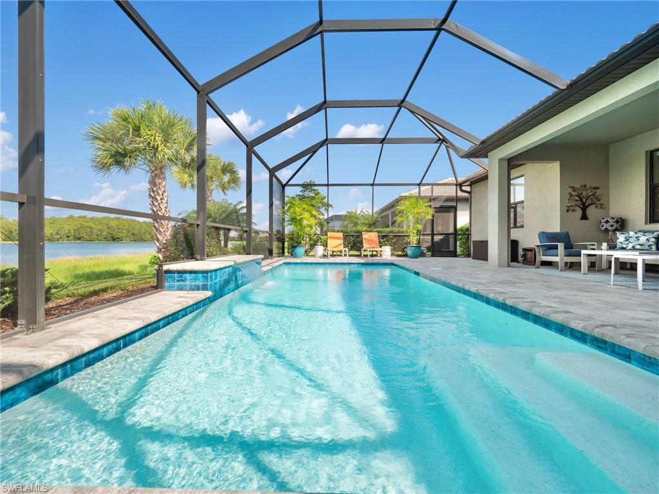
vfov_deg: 85.7
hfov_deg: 102.1
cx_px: 330
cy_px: 247
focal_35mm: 14
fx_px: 267
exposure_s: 1/50
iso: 200
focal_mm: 7
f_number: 7.1
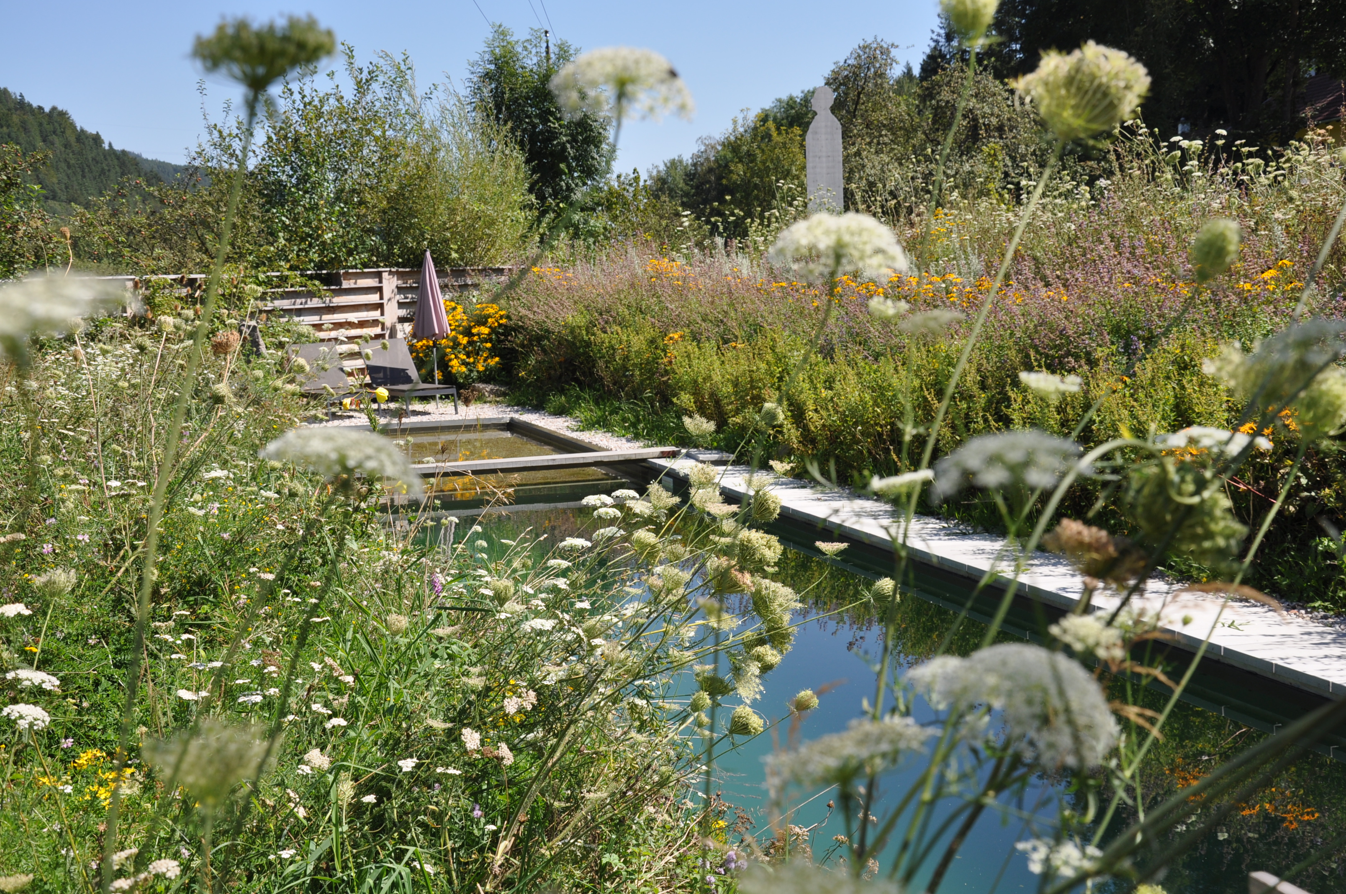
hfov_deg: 41.2
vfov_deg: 28.0
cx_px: 673
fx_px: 1792
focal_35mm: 48
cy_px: 447
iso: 200
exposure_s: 1/400
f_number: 8
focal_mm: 32
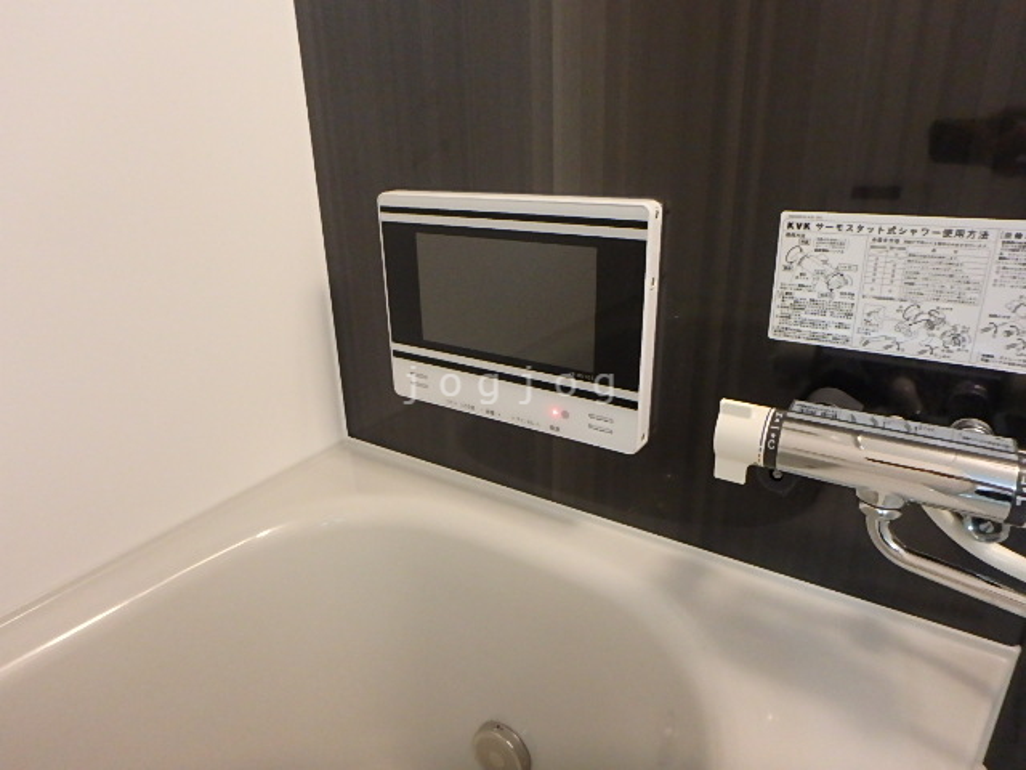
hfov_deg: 79.0
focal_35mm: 21
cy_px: 385
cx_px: 513
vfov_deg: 63.4
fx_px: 622
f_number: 3.5
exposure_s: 1/25
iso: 800
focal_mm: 3.7
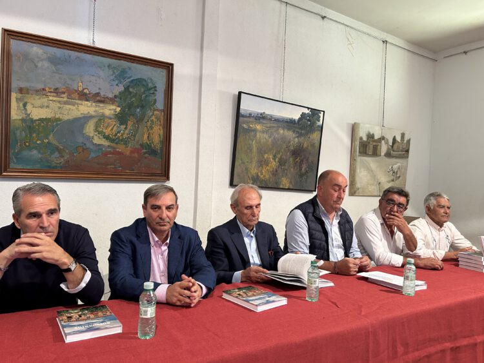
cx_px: 242
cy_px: 182
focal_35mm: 26
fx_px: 364
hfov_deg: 67.3
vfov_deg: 53.1
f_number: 1.5
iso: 200
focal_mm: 5.7
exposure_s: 1/50
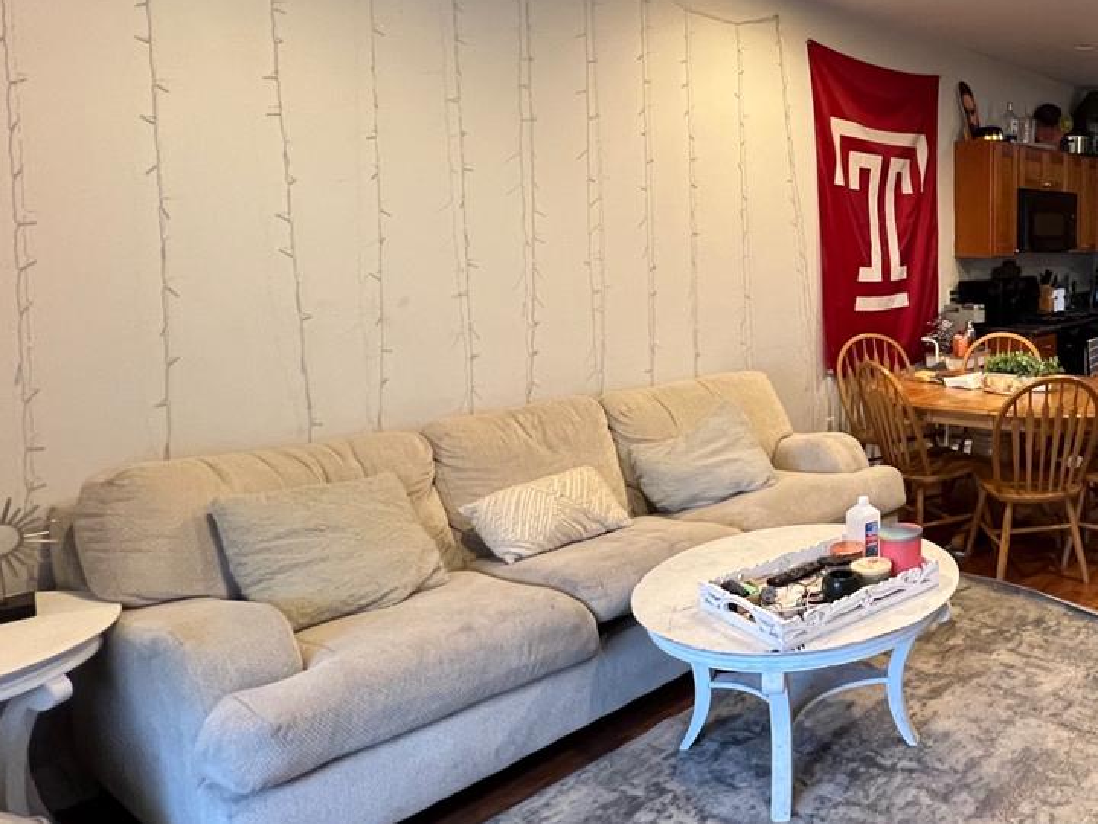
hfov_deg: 56.8
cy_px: 327
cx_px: 1013
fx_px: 825
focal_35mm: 26
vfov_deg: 52.7
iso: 500
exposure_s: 1/60
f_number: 1.8
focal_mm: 1.57
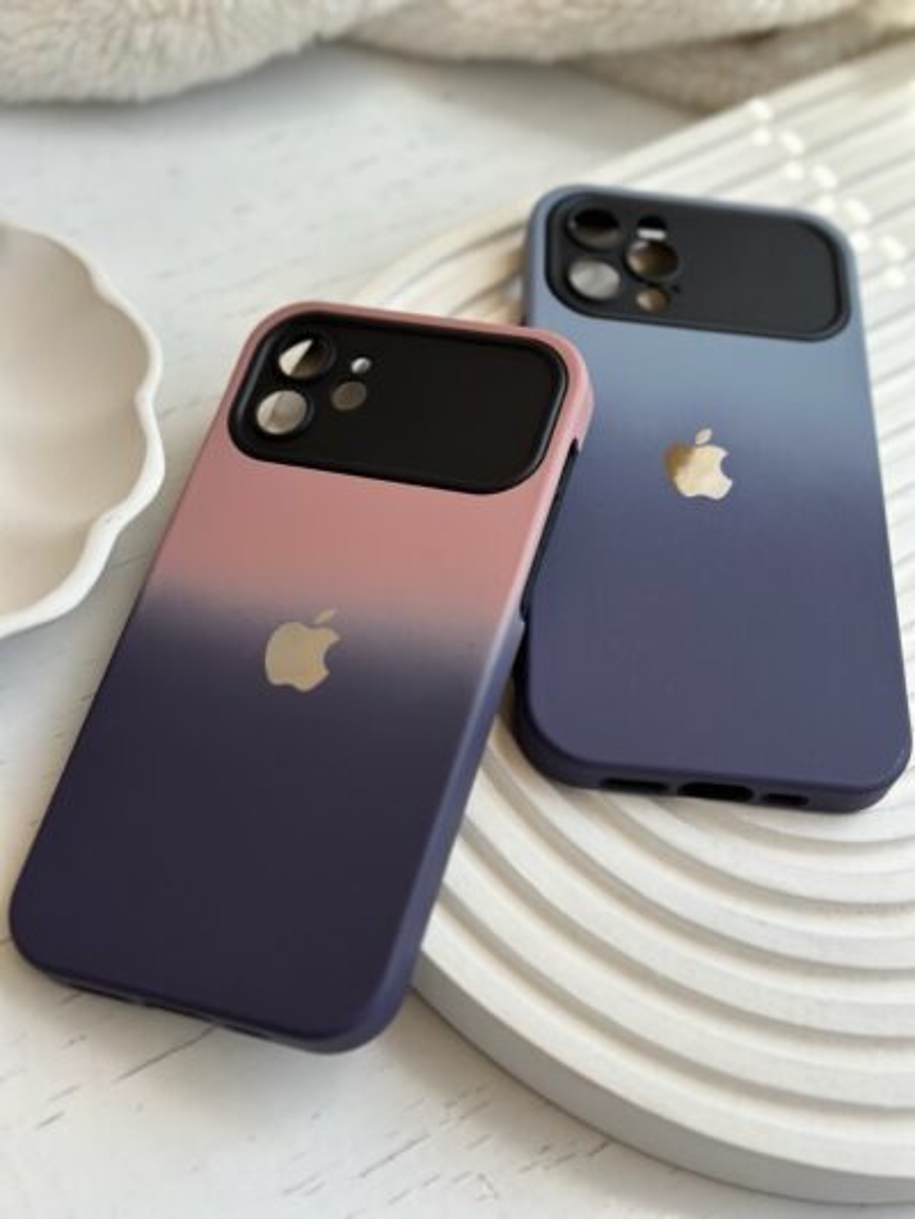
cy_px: 610
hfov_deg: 30.3
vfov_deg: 39.6
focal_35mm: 48
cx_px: 458
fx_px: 1691
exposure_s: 1/1453
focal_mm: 6.86
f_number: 1.78
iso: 80
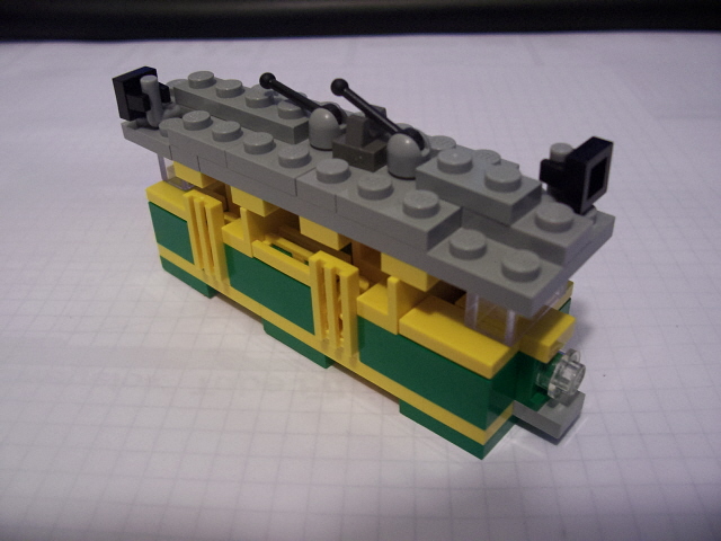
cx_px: 360
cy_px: 270
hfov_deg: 54.0
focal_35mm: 34
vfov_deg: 41.8
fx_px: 708
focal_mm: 5.6
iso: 160
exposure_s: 1/11.8
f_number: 2.7
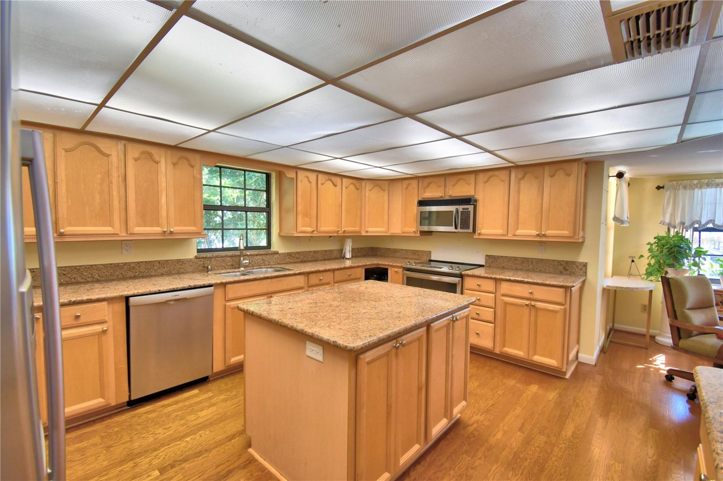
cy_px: 240
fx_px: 301
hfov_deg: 100.4
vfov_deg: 77.3
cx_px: 362
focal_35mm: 15
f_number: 4.5
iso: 400
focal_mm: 10
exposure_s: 1/100
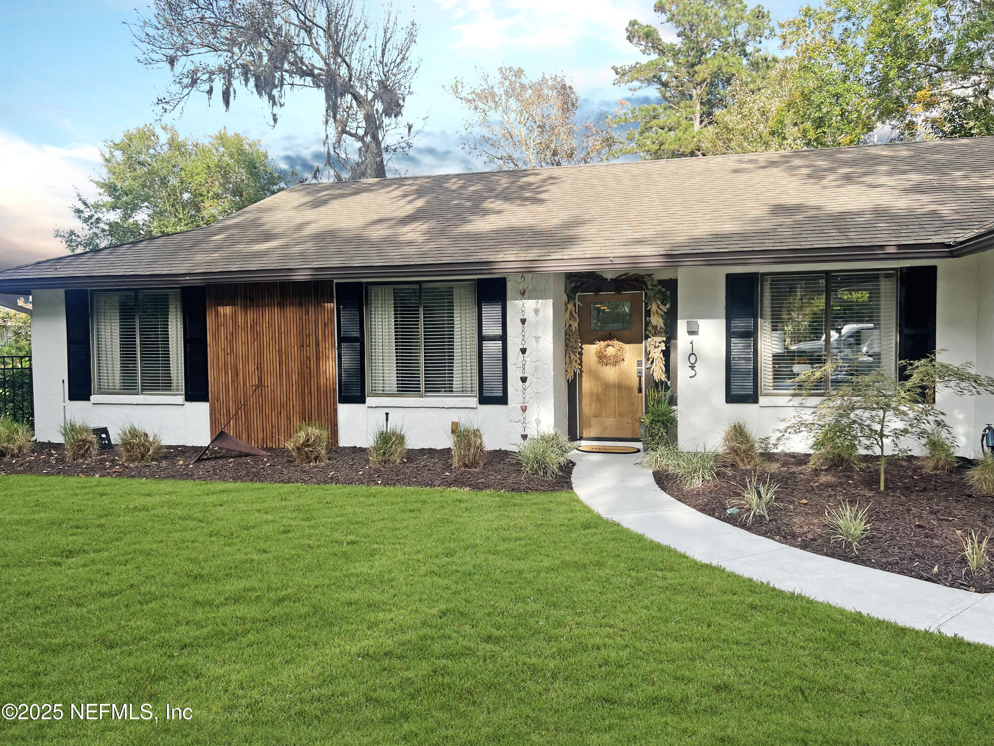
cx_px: 497
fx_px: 747
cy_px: 373
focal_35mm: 26
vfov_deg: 53.1
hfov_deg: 67.3
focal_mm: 5.7
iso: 50
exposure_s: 1/1431
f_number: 1.5
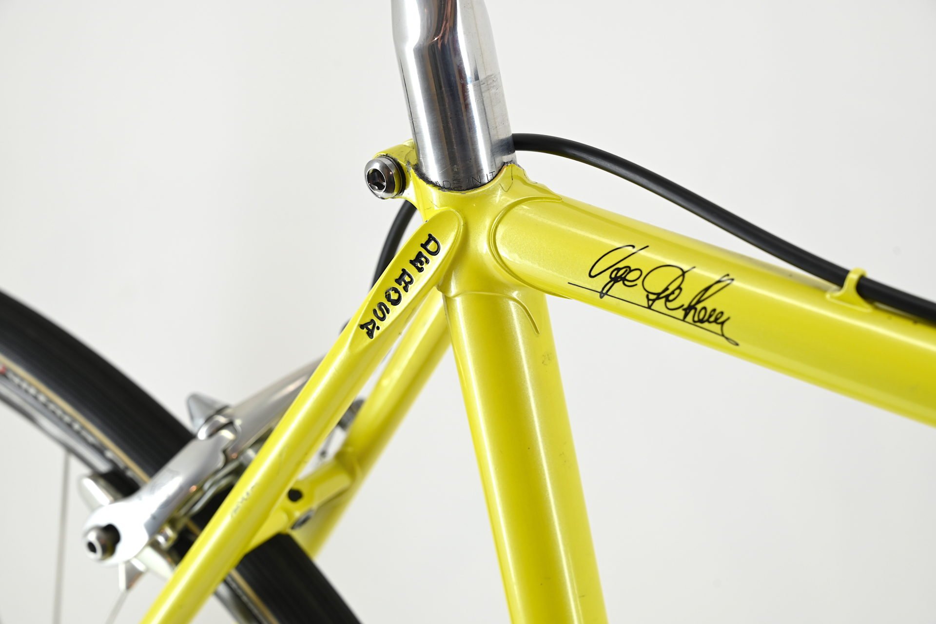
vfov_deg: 19.4
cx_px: 468
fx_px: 1819
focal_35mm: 70
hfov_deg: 28.9
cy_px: 312
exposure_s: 1/30
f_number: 8
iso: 200
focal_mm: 70
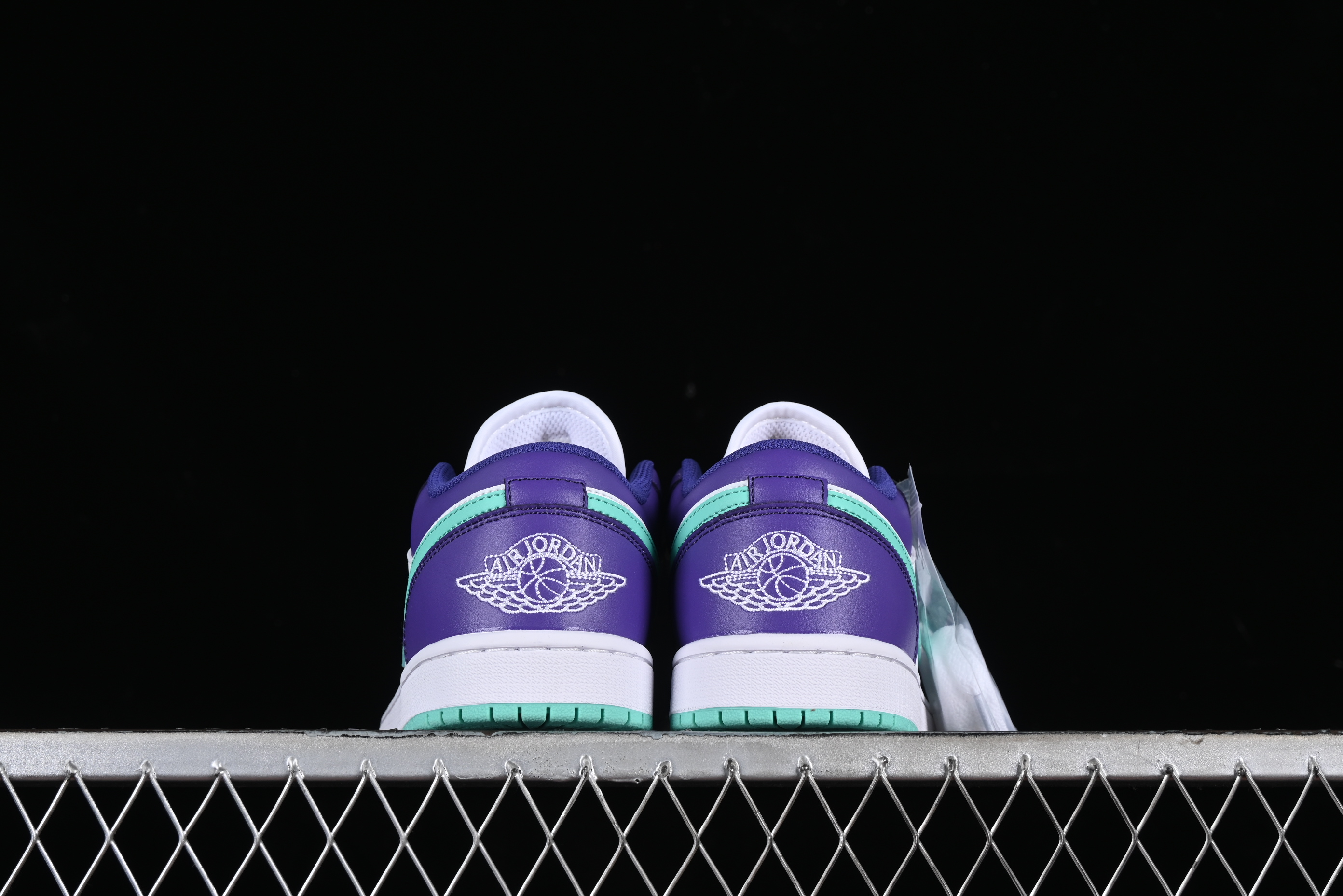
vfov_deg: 18.2
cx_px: 672
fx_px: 2798
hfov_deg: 27.0
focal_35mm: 75
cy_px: 448
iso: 160
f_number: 8
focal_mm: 50
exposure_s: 1/80
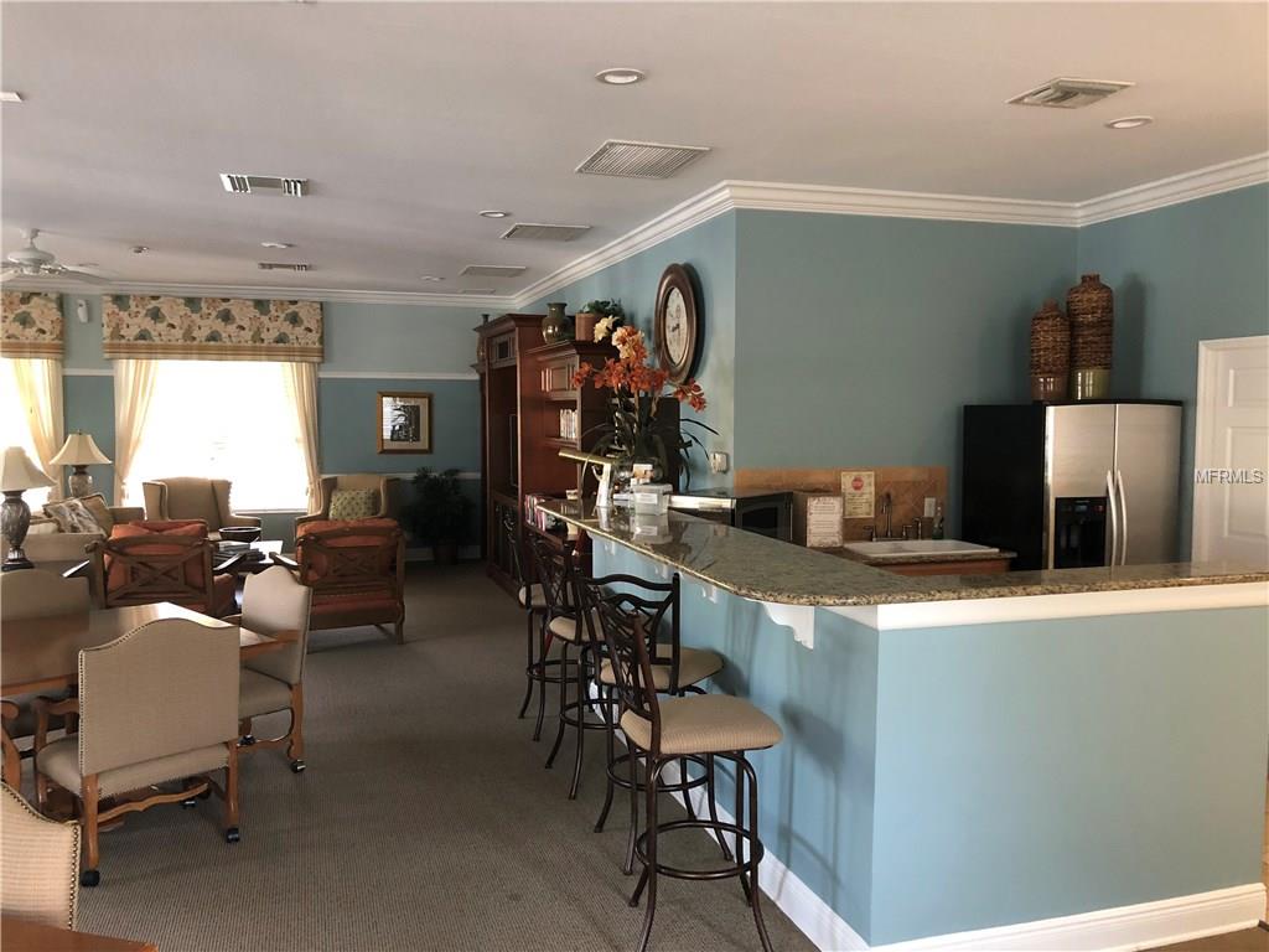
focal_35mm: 28
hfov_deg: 63.4
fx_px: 1026
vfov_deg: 49.7
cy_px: 476
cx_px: 634
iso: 100
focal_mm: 3.99
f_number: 1.8
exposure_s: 1/13
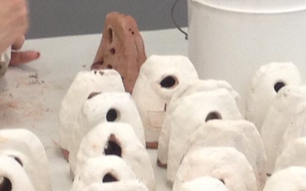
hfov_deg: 8.8
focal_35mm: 237
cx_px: 263
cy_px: 24
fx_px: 1976
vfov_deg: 5.5
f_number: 2.4
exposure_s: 1/24
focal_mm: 4.28
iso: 50
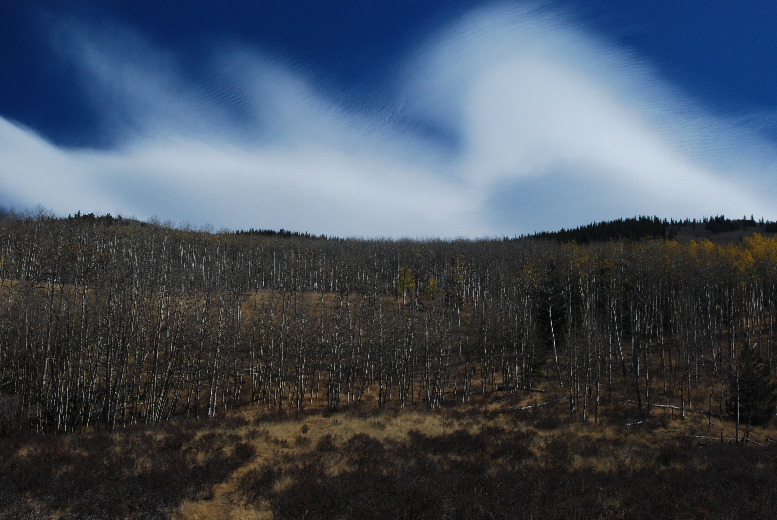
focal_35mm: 51
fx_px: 1102
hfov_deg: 38.8
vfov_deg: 26.6
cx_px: 388
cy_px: 260
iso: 400
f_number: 11
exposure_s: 1/320
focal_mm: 34
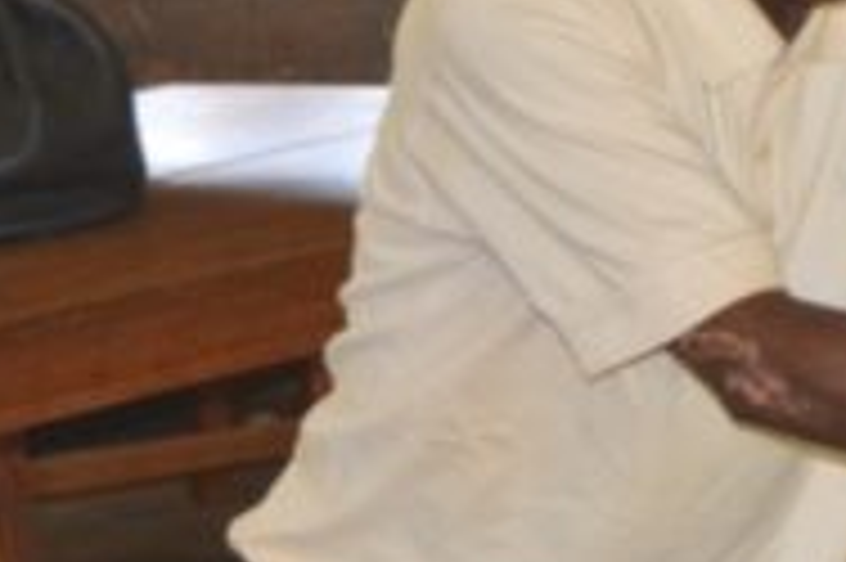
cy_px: 117
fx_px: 5752
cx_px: 1566
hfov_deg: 8.1
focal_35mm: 245
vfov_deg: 5.6
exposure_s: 1/60
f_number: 5
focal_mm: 40
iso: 800
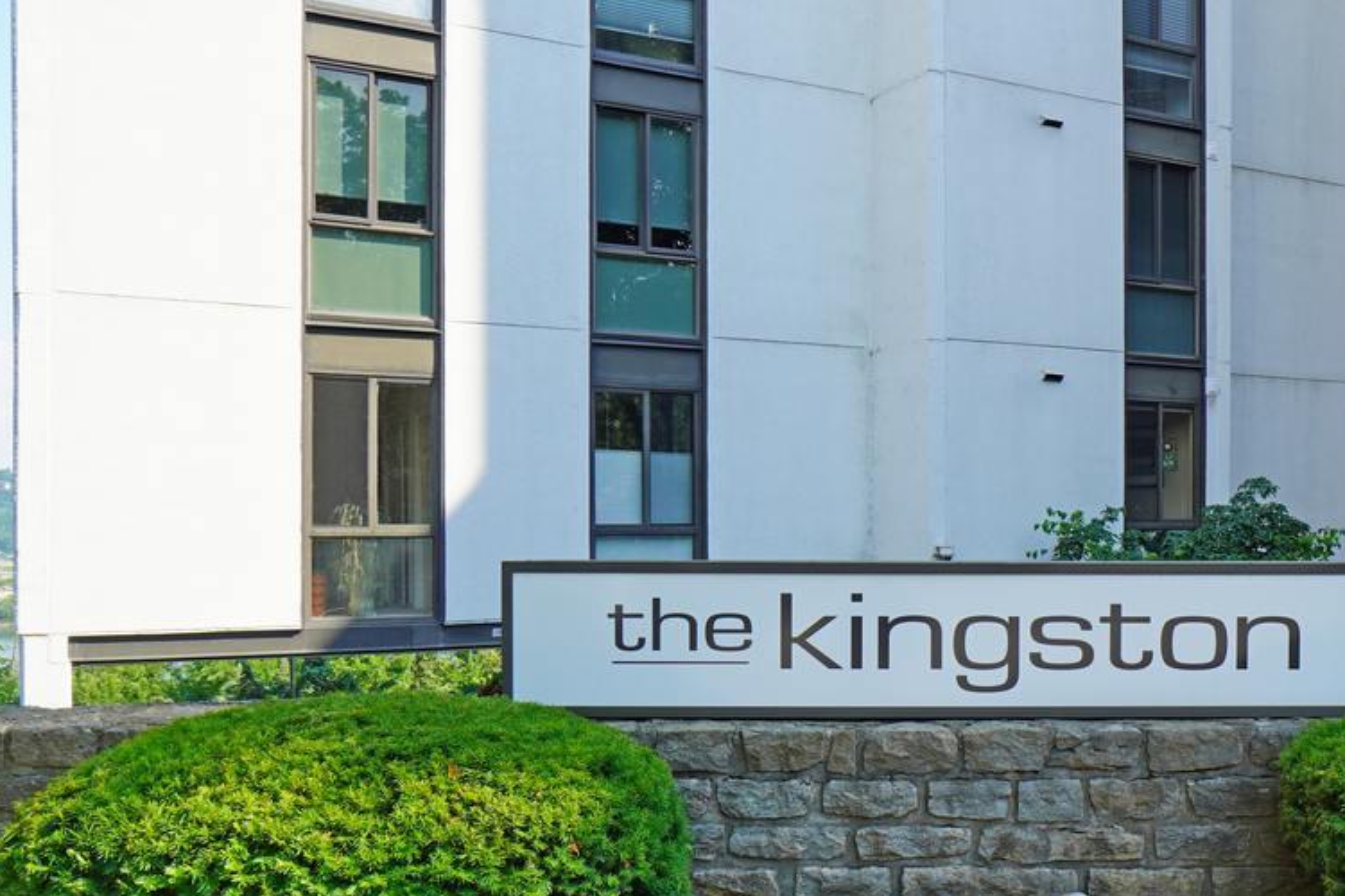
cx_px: 933
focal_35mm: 36
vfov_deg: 36.7
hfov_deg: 51.8
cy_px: 538
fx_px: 1345
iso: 100
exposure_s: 1/125
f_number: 8
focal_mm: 12
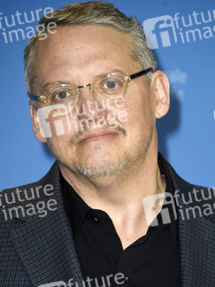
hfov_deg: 5.0
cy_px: 161
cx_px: 108
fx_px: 2460
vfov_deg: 6.7
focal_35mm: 297
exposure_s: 1/160
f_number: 5.6
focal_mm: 250
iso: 640
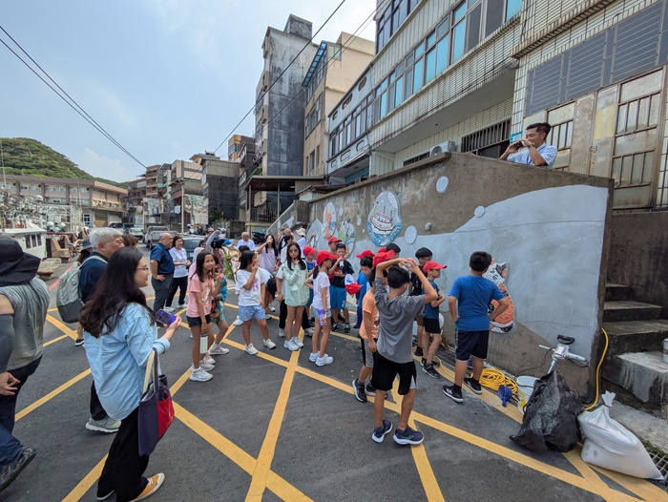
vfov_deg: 85.7
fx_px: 270
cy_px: 251
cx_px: 334
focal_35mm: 14
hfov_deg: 102.0
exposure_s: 1/1887
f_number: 2.2
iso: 44
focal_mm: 1.83
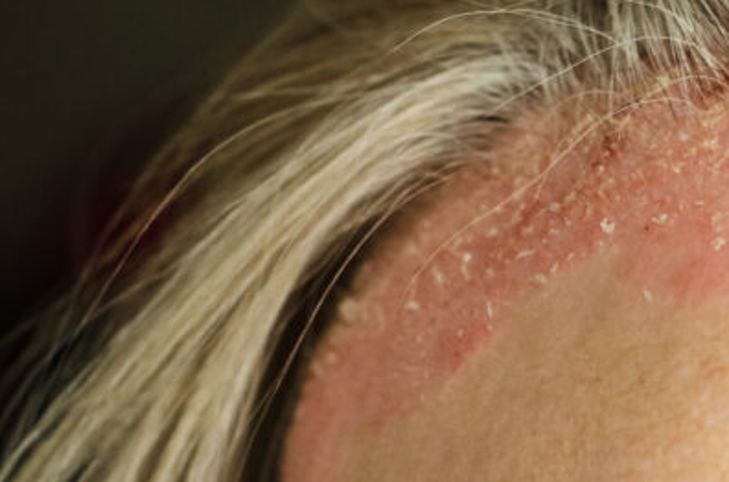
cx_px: 836
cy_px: 252
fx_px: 3919
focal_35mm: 194
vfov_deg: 7.0
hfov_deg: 10.5
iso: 800
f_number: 4
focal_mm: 50
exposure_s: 1/80
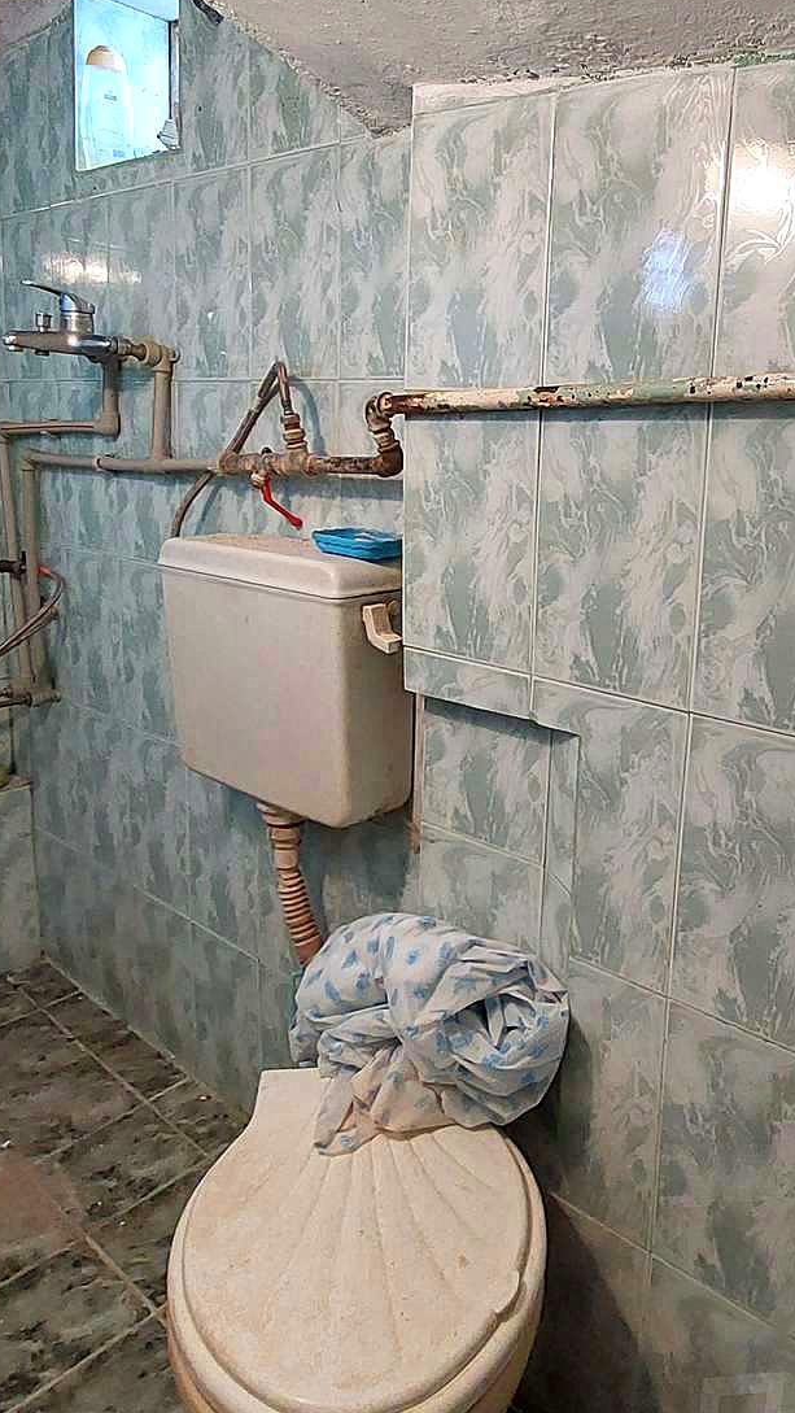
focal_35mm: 26
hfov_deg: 43.1
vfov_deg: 71.2
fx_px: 974
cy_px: 574
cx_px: 587
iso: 250
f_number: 2.2
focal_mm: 1.74
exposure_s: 1/50
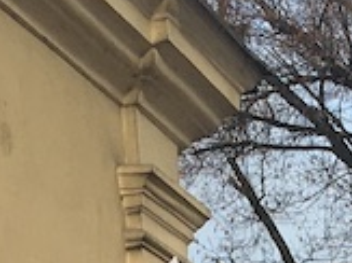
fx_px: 2317
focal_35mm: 228
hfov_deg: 8.6
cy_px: 787
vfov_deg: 6.0
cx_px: 441
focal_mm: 4.15
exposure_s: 1/259
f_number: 2.2
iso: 25
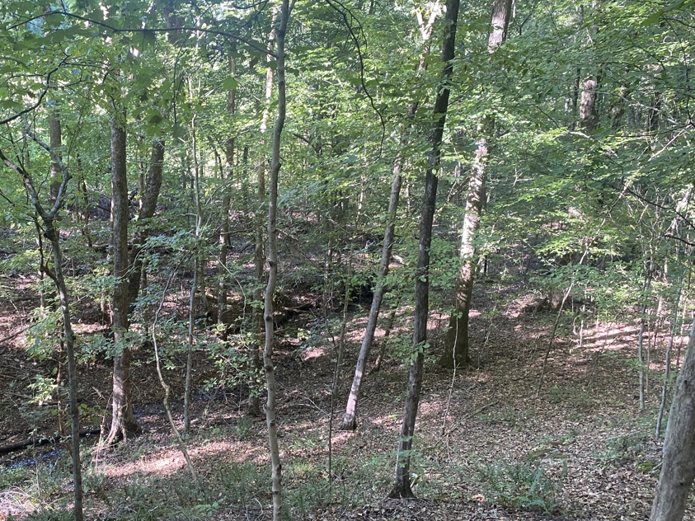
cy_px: 284
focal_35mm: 37
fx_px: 743
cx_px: 218
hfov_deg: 49.1
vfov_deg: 38.6
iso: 125
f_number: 1.8
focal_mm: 4.25
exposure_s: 1/60
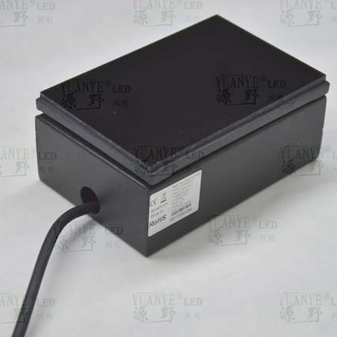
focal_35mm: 115
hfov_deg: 15.1
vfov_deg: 15.2
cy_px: 160
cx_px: 208
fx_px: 1267
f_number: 5
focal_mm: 52
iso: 400
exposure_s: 1/50
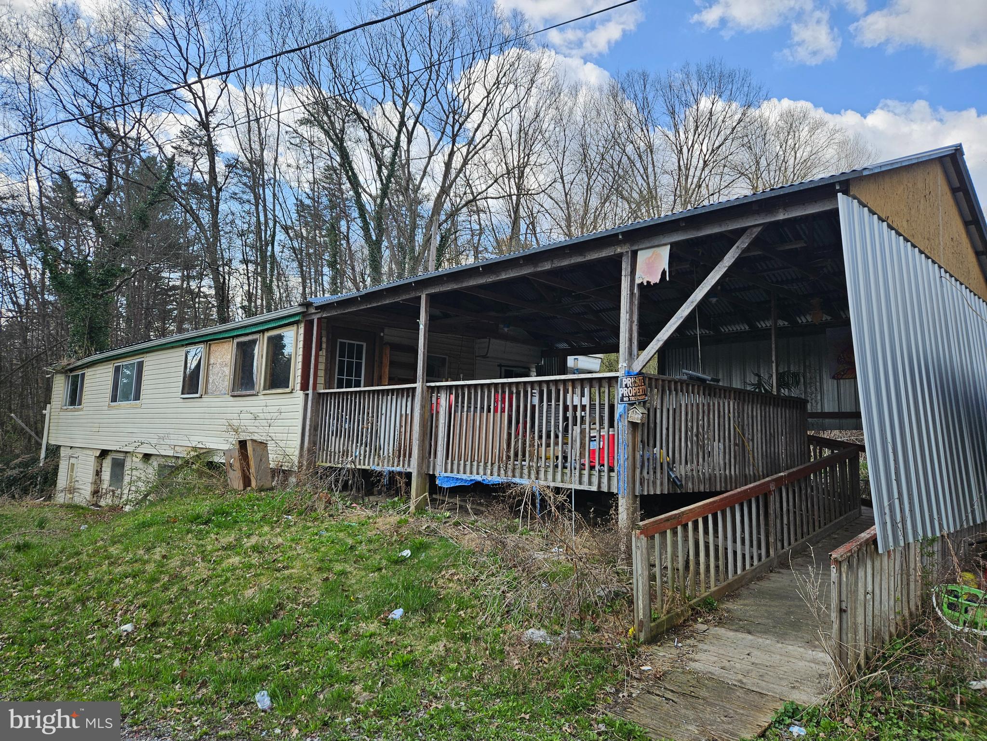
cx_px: 494
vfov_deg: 58.9
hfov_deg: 73.9
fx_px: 656
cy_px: 370
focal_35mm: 23
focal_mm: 5.4
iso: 25
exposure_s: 1/790
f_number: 1.8
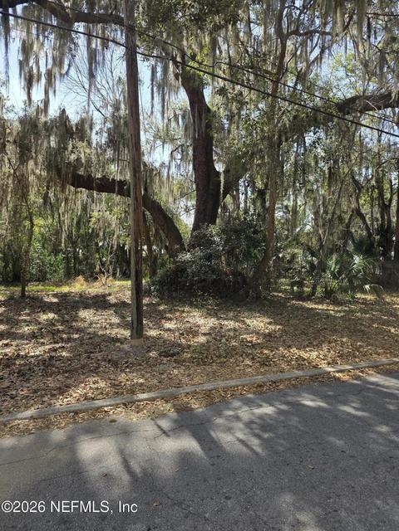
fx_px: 353
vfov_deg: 73.9
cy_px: 266
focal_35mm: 23
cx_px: 200
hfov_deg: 58.9
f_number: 1.7
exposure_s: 1/2384
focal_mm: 6.3
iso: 80
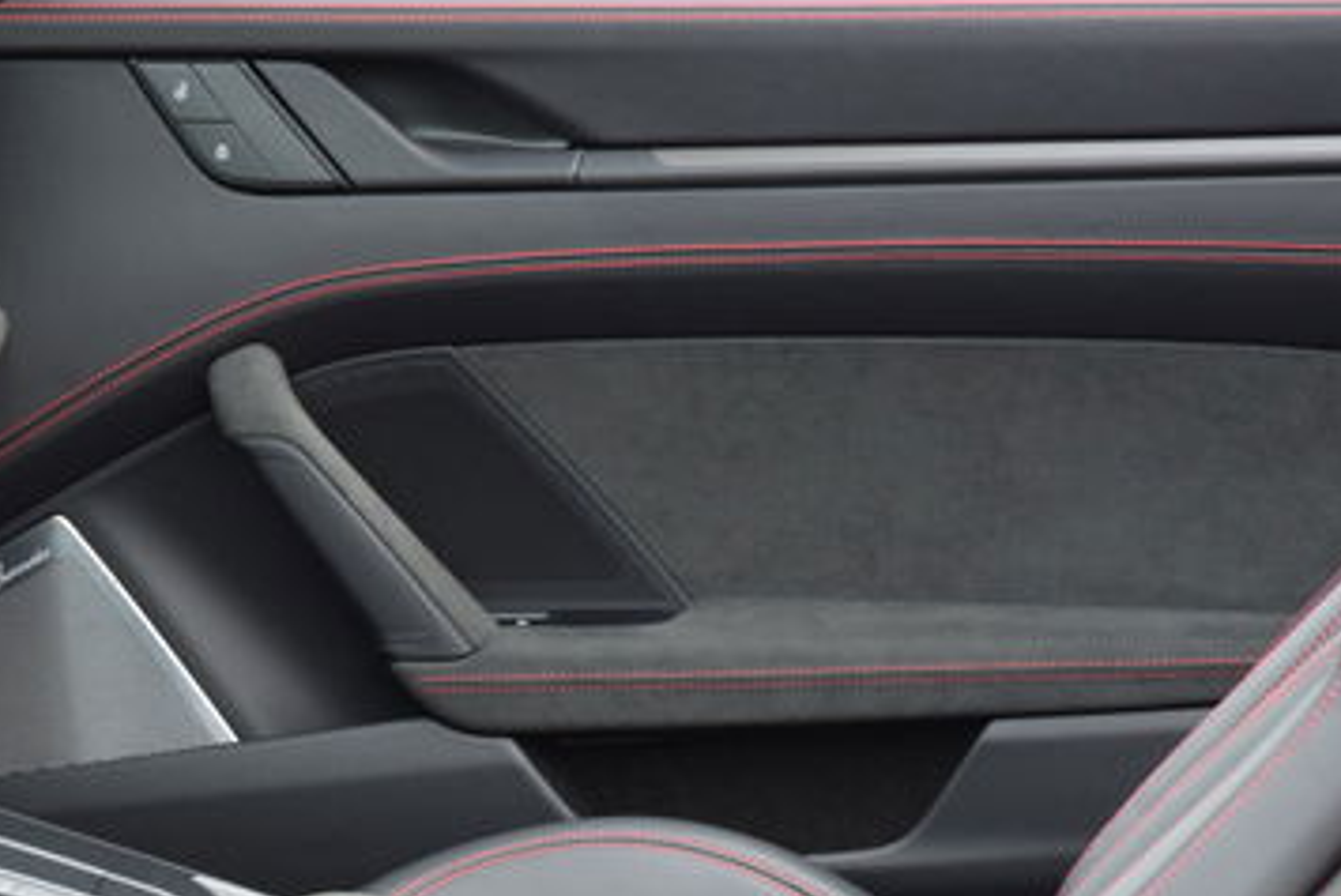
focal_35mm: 291
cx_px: 452
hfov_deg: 7.1
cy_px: 937
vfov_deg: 4.7
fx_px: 10848
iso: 640
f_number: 5.6
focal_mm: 90
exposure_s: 1/160
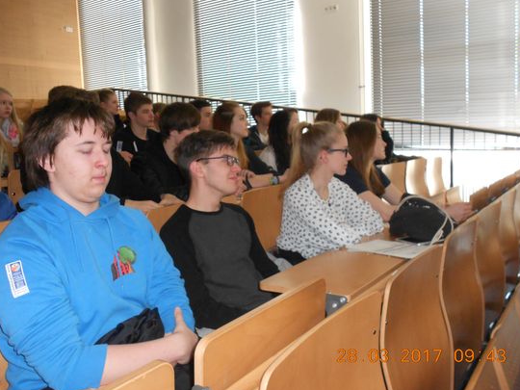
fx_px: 496
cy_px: 195
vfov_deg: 42.9
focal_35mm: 33
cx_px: 260
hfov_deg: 55.4
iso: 250
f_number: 3.6
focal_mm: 5.8
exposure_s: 1/30
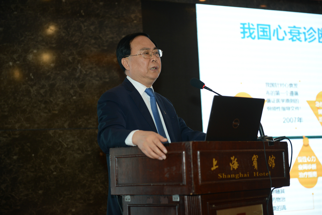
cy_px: 108
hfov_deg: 28.8
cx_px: 161
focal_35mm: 70
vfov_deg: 19.5
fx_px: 626
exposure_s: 1/200
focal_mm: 70
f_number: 2.8
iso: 720
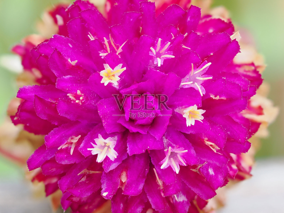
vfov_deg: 12.3
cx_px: 142
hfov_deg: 16.4
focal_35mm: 120
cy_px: 106
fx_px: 985
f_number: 8
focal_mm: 60
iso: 500
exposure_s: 1/20
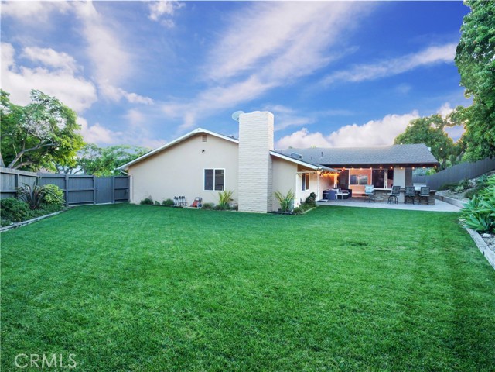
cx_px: 248
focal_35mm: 18
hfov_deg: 87.8
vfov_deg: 71.6
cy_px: 186
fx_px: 257
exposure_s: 1/50
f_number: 11
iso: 1000
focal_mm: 9
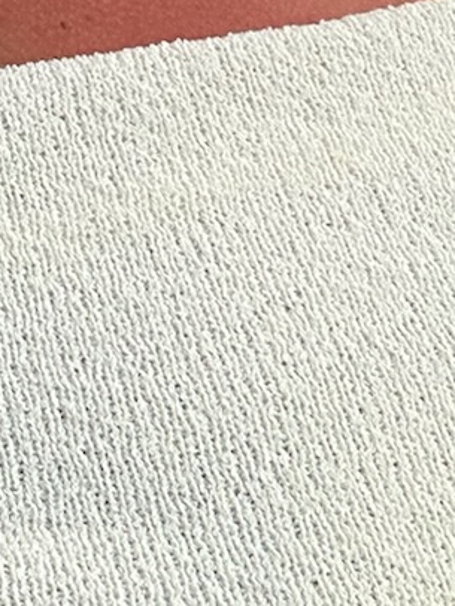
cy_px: -610
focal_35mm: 116
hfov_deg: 11.1
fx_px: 2031
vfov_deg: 14.2
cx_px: -568
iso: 25
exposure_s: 1/915
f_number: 1.9
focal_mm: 2.69
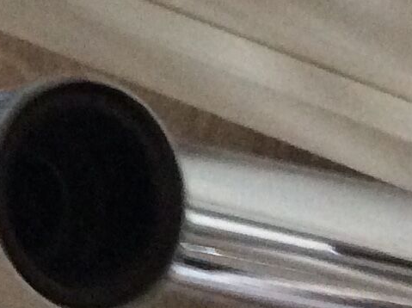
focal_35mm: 173
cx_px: -130
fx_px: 2056
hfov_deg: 11.1
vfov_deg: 8.5
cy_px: -8
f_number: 2.4
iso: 200
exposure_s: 1/25
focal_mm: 3.3
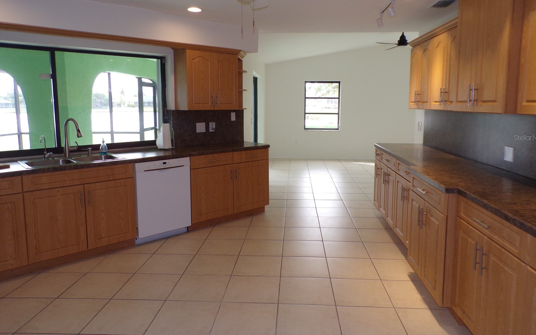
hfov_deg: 70.4
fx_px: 380
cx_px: 272
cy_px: 137
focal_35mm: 26
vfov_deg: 47.4
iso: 97
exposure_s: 1/34
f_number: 4.3
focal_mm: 4.3
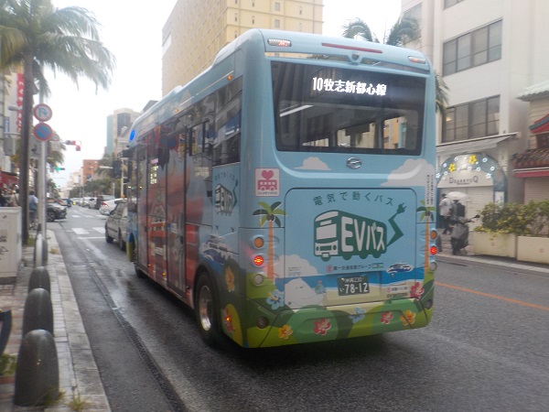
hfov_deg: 60.0
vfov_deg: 46.8
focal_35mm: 30
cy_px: 206
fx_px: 476
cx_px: 274
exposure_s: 1/80
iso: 125
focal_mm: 4.1
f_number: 3.3
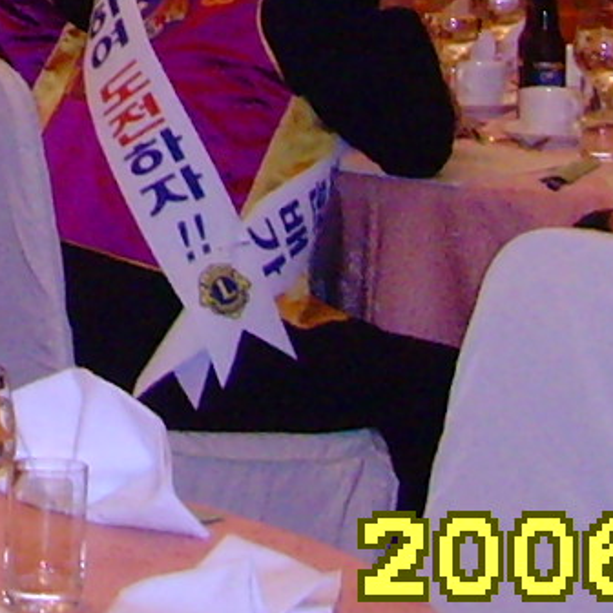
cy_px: -675
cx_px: -679
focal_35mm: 233
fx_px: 4668
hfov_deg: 7.2
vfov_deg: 7.2
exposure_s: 1/45
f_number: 3.5
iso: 320
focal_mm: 6.6
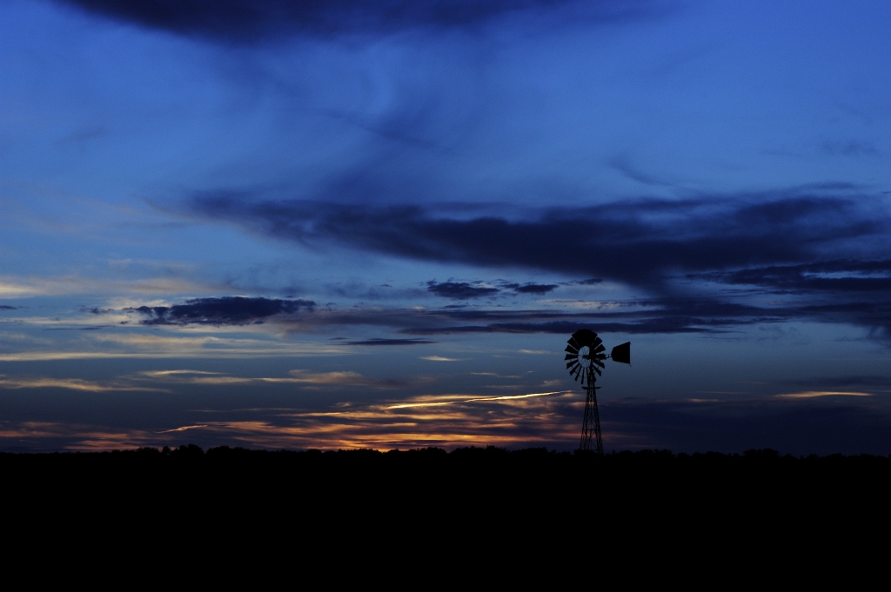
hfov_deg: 17.5
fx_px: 2893
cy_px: 296
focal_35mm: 117
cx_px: 446
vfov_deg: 11.7
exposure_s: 1/160
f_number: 6.3
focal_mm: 78
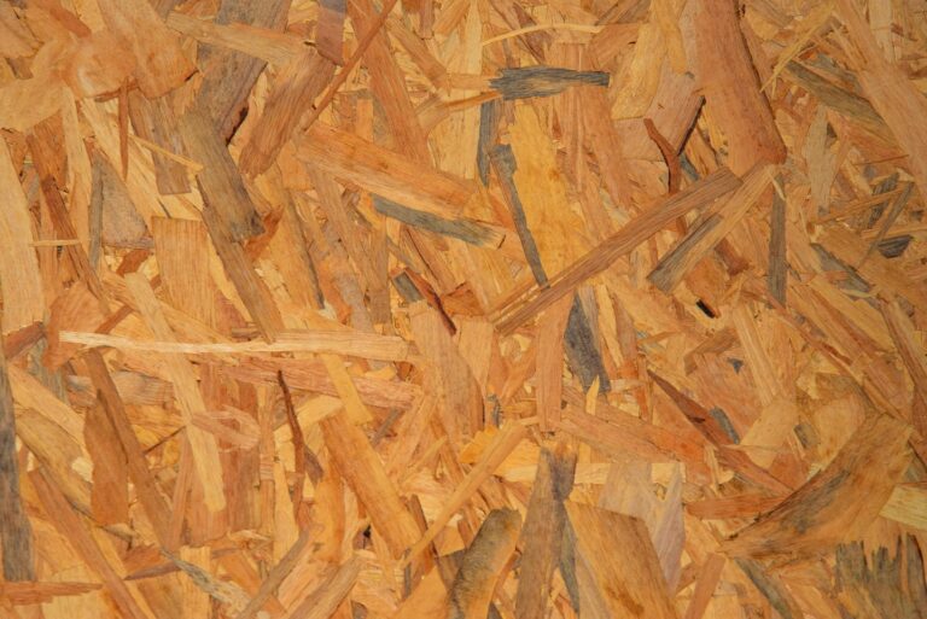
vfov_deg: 11.4
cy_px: 310
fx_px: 3092
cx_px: 464
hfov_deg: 17.1
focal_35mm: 120
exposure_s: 1/125
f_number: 11
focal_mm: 120
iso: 200
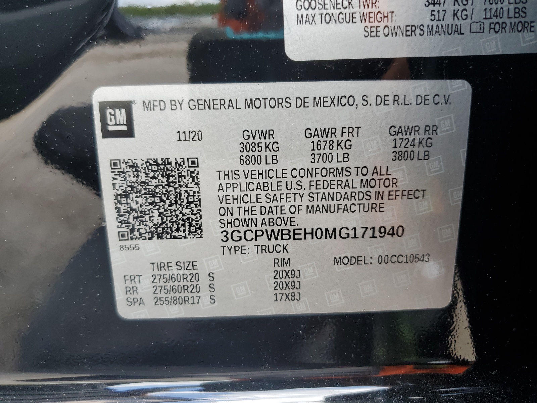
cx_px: 268
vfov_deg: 53.1
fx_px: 403
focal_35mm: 26
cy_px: 202
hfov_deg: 67.3
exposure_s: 1/120
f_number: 1.5
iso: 50
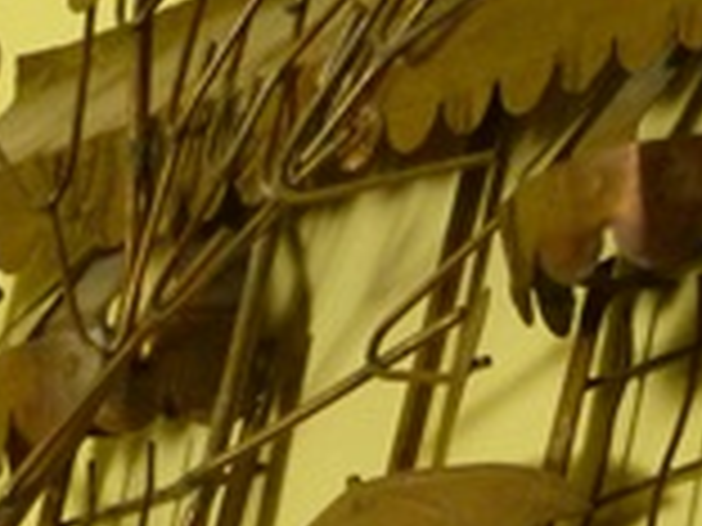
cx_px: 1026
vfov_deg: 6.5
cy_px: 553
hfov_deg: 8.6
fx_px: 4583
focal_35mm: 226
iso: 400
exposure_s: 1/100
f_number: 3.8
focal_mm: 7.9
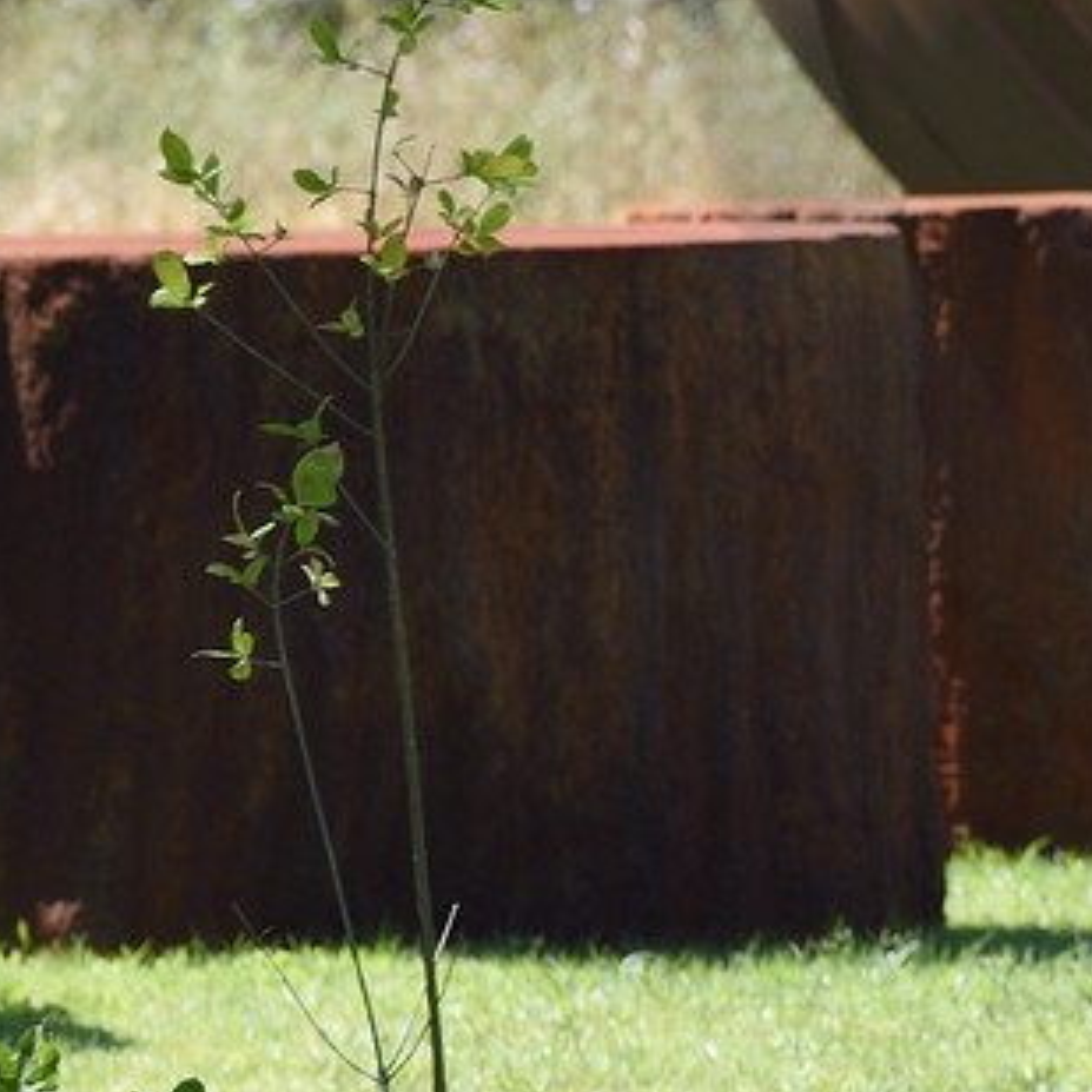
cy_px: -329
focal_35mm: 792
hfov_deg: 2.2
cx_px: 2074
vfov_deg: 2.2
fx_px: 28267
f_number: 7.1
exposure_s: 1/250
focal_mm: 180
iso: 200
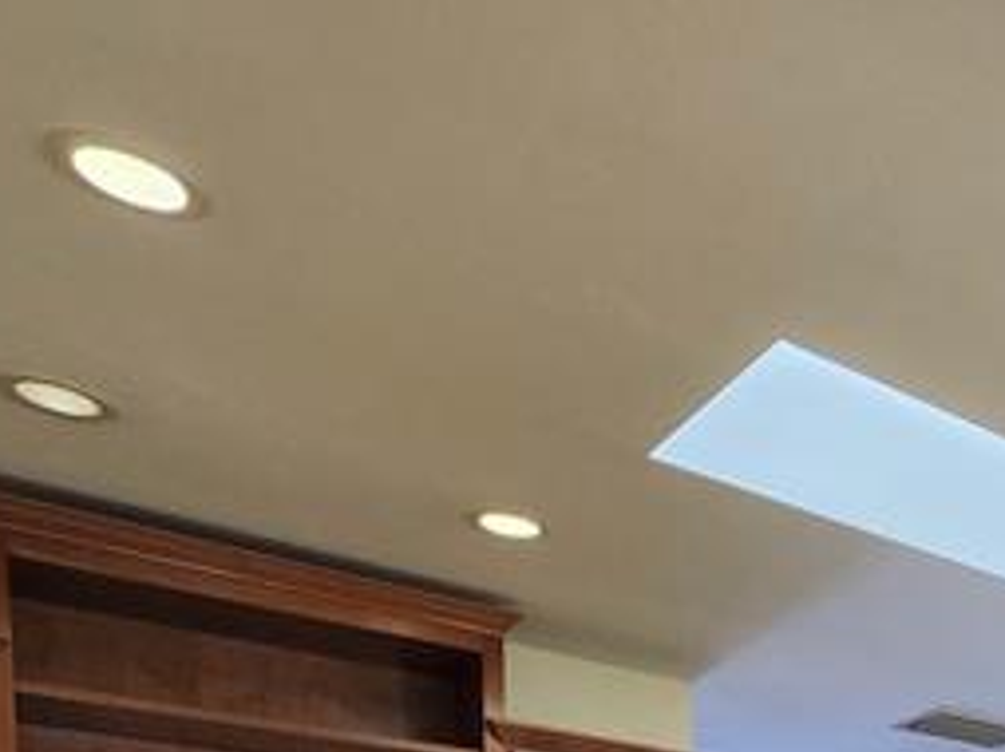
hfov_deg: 35.6
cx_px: 1215
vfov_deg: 26.1
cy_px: 1120
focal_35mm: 41
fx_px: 1189
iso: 320
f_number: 2.2
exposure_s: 1/40
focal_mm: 1.74
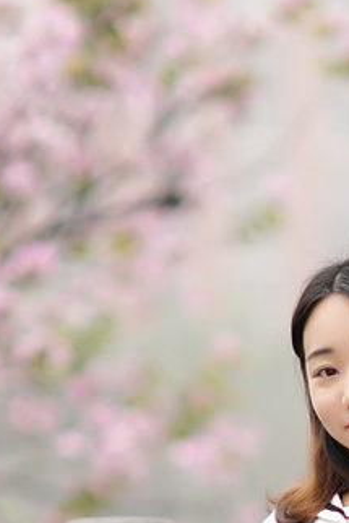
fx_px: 4604
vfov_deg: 6.4
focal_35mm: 317
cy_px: 669
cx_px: 188
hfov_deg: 4.3
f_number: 1.4
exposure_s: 1/1000
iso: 200
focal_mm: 85
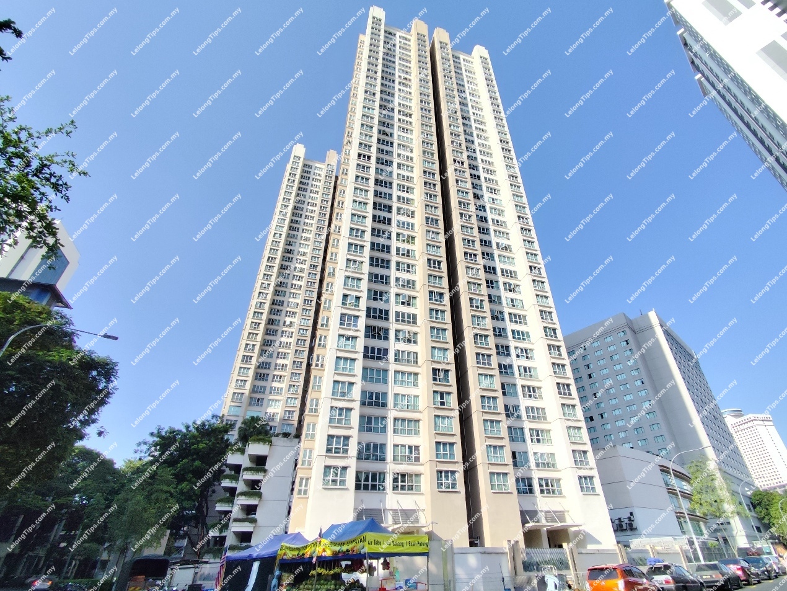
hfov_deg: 94.5
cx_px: 394
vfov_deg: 78.1
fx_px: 364
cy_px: 296
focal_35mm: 16
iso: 50
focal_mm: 1.65
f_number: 2.2
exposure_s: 1/1486
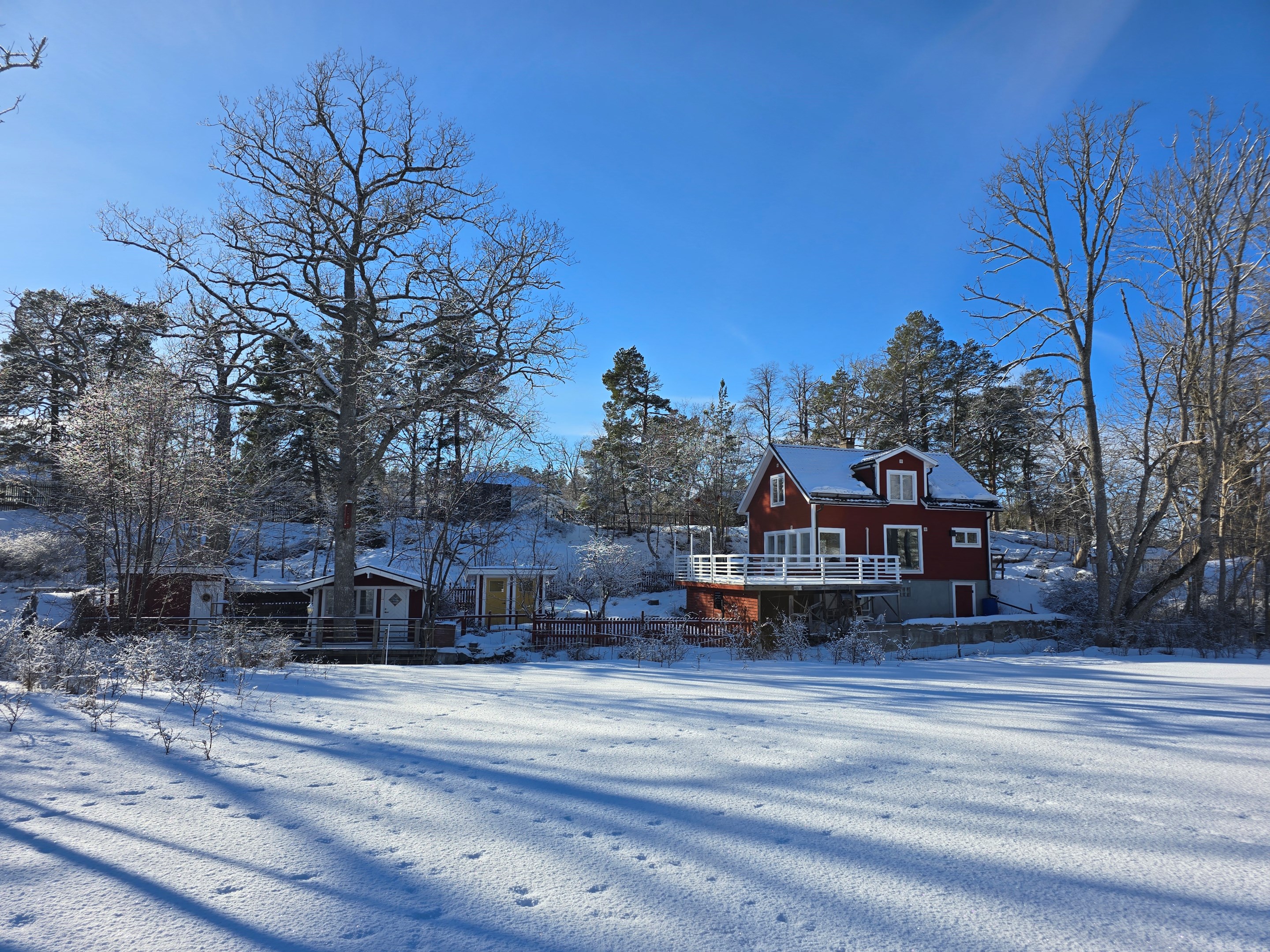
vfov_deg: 58.9
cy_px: 476
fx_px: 844
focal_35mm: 23
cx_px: 635
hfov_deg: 73.9
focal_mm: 6.3
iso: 12
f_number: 1.7
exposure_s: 1/978
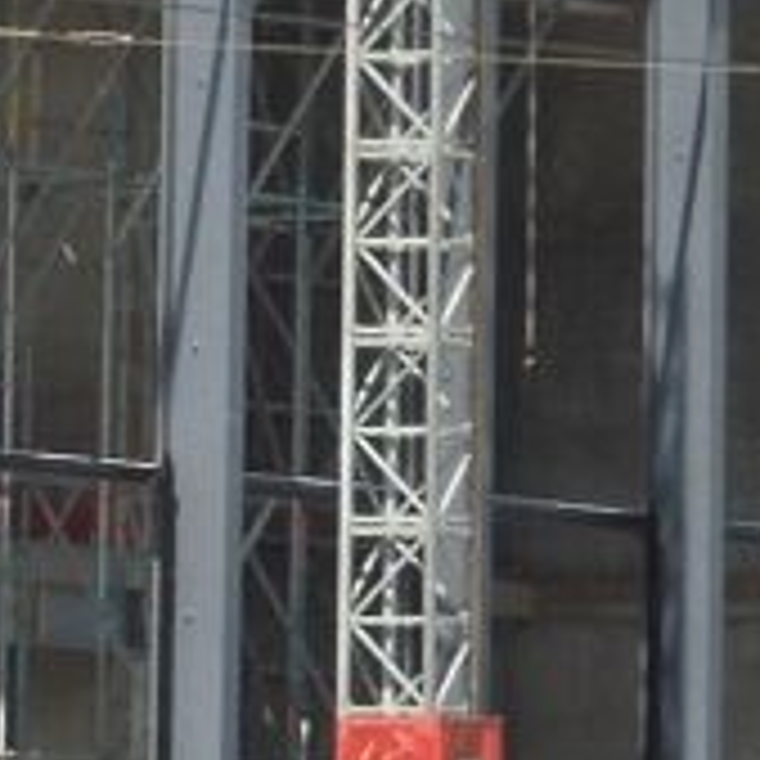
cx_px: 773
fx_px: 14531
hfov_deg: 3.0
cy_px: -411
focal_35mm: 585
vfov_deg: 3.0
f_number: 7.1
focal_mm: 19.4
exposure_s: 1/200
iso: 100
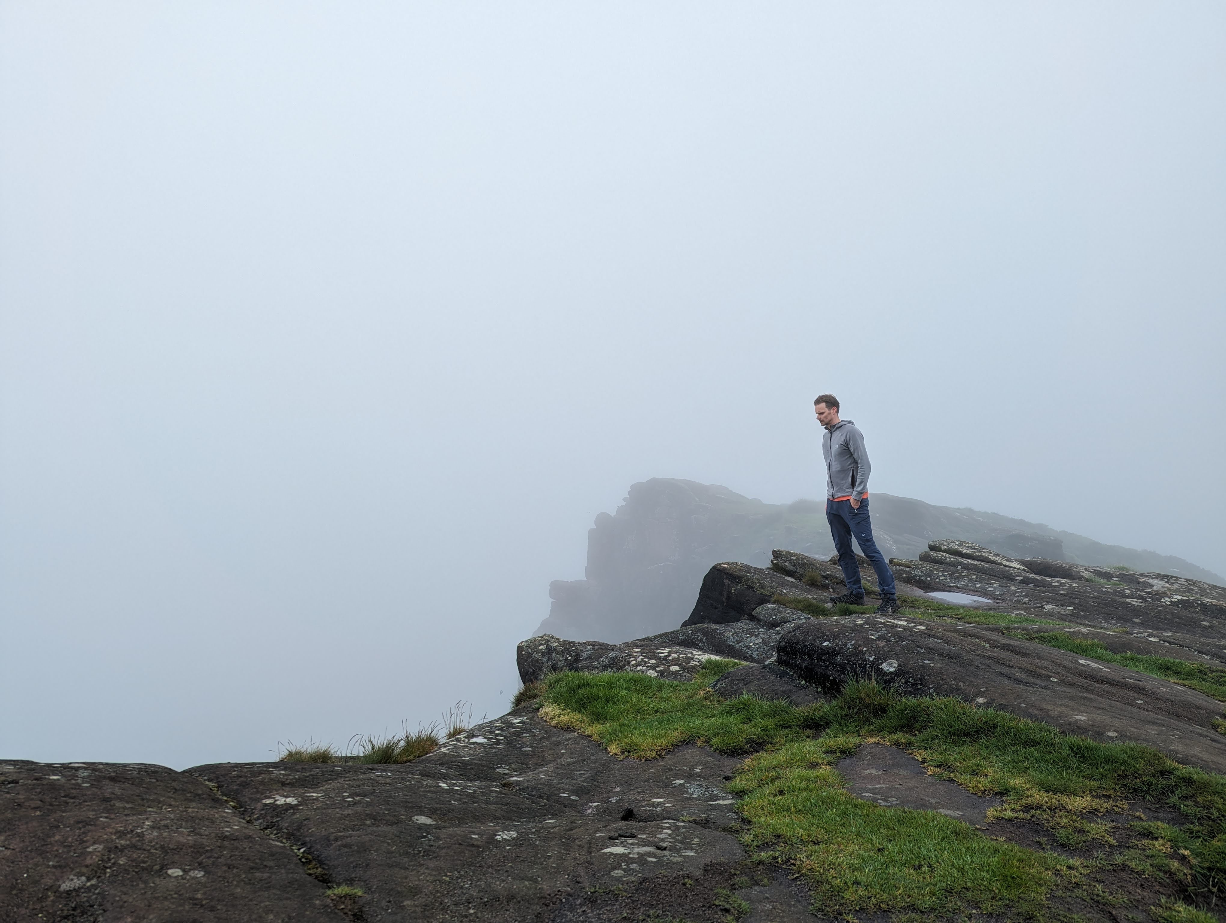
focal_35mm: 24
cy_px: 462
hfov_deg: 71.5
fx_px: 851
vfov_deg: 56.9
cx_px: 613
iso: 59
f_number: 1.85
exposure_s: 1/770
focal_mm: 6.81
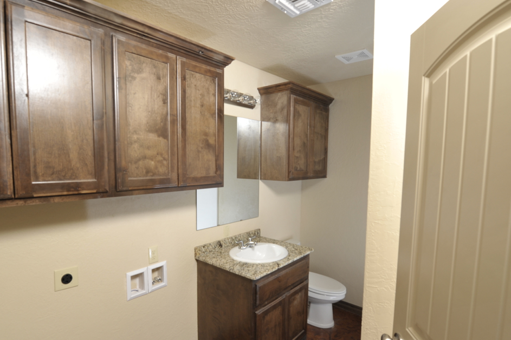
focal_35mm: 19
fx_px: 270
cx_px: 231
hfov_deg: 86.7
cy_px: 185
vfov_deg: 64.4
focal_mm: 14
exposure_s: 1/100
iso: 400
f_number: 7.1
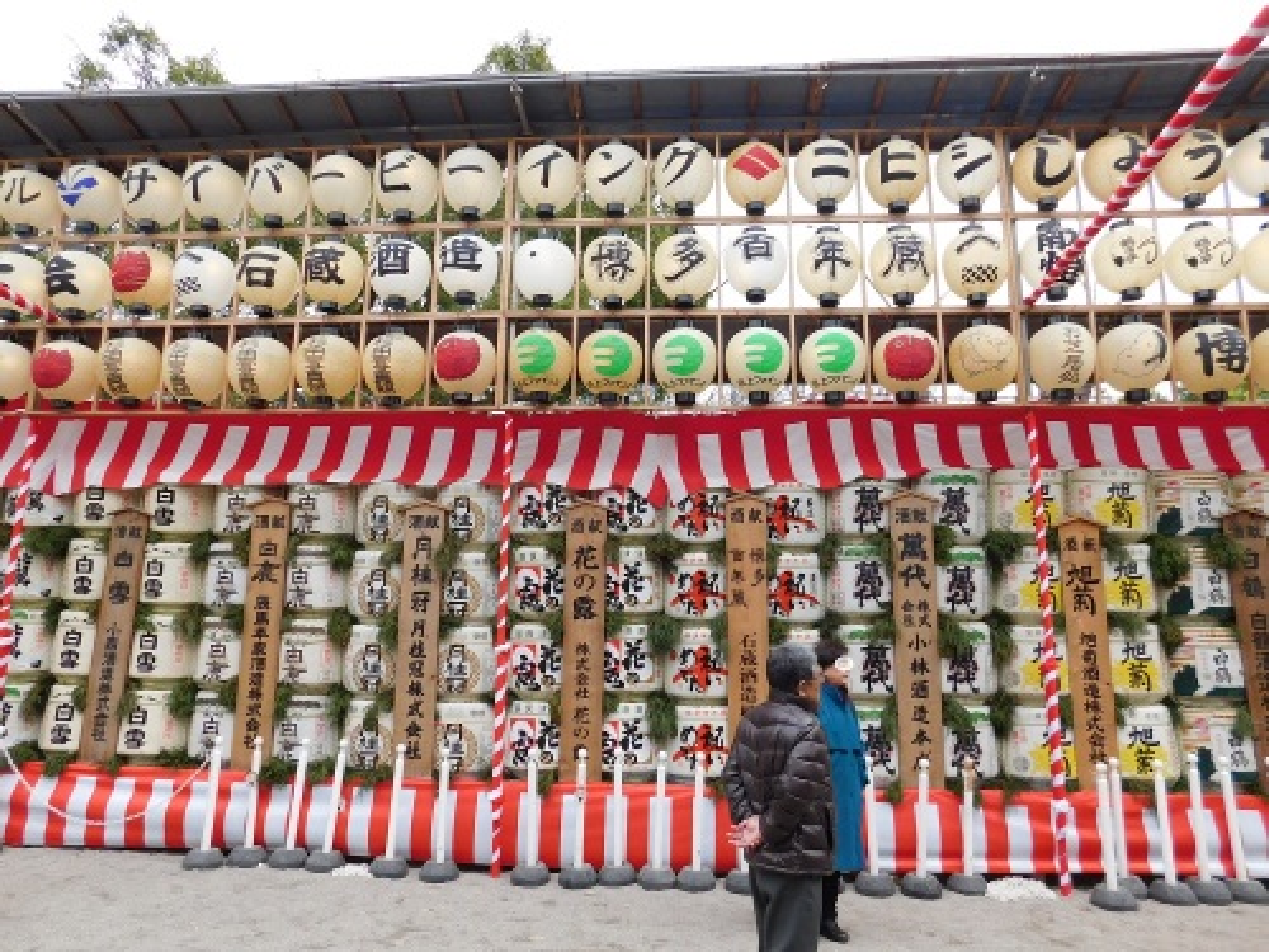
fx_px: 843
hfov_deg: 73.9
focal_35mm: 23
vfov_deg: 58.9
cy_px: 476
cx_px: 634
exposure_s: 1/250
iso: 125
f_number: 3
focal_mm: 4
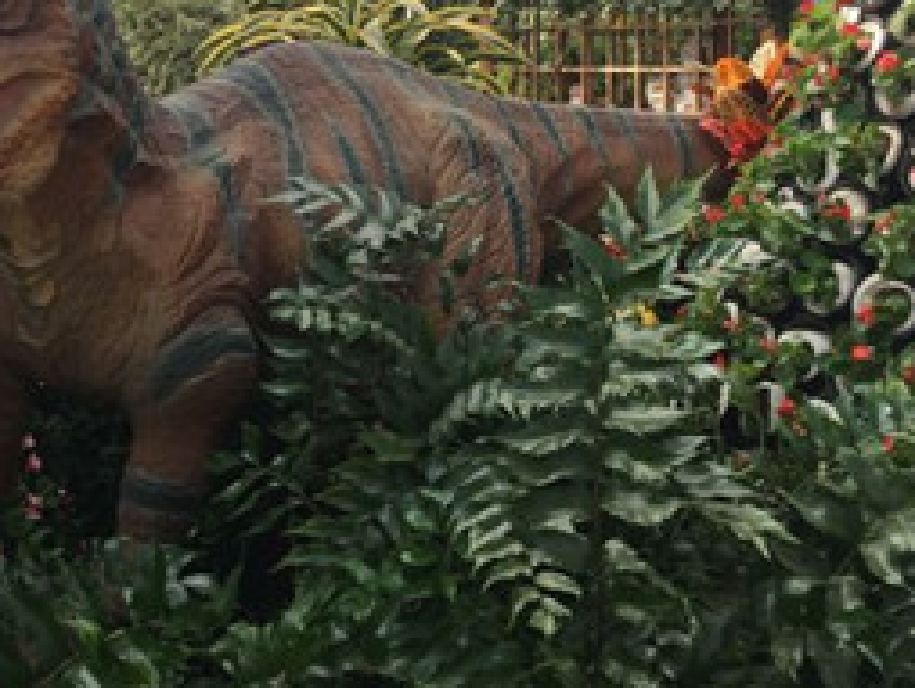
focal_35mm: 57
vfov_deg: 25.2
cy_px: 121
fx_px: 1508
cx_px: 256
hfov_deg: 33.2
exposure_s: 1/193
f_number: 2.2
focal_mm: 4.15
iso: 32
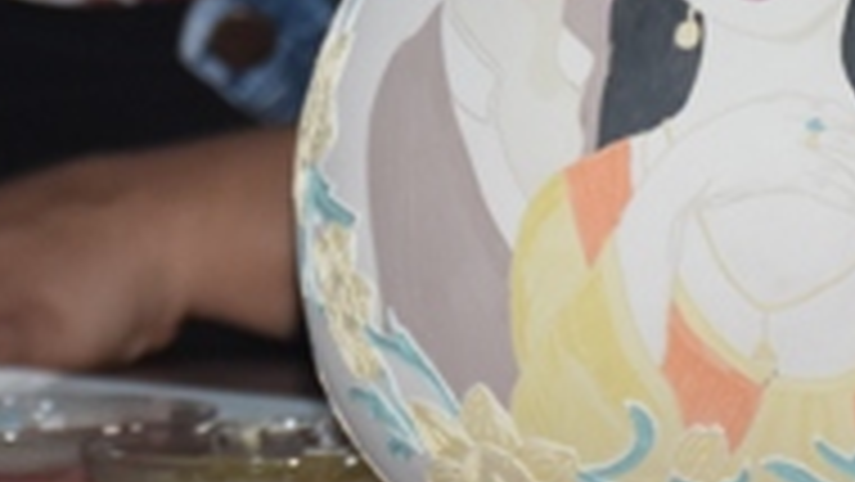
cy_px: -230
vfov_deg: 2.6
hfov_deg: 4.6
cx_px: 126
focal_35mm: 465
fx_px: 10541
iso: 1000
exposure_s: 1/60
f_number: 5.3
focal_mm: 85
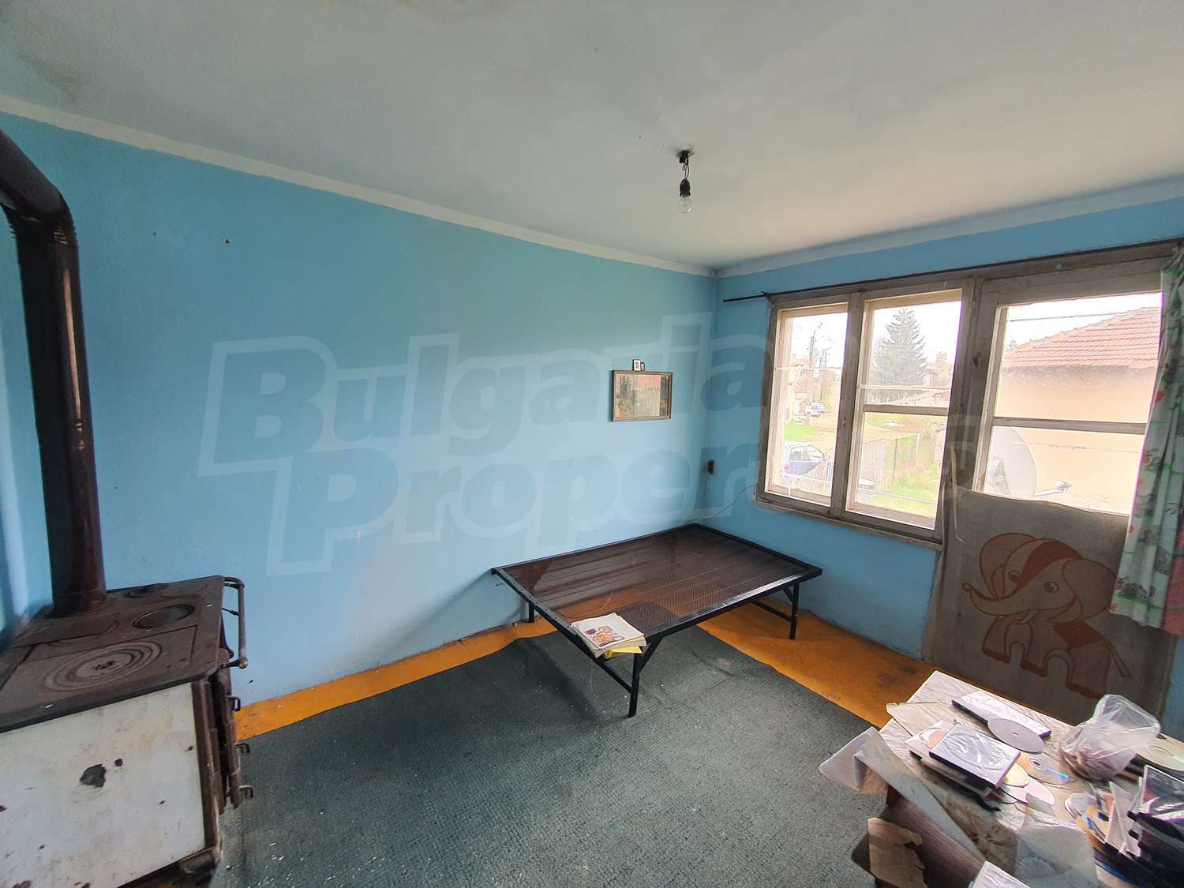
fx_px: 445
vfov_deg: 89.9
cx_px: 592
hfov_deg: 106.2
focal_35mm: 13
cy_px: 444
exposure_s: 1/50
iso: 64
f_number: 2.2
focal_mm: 1.8
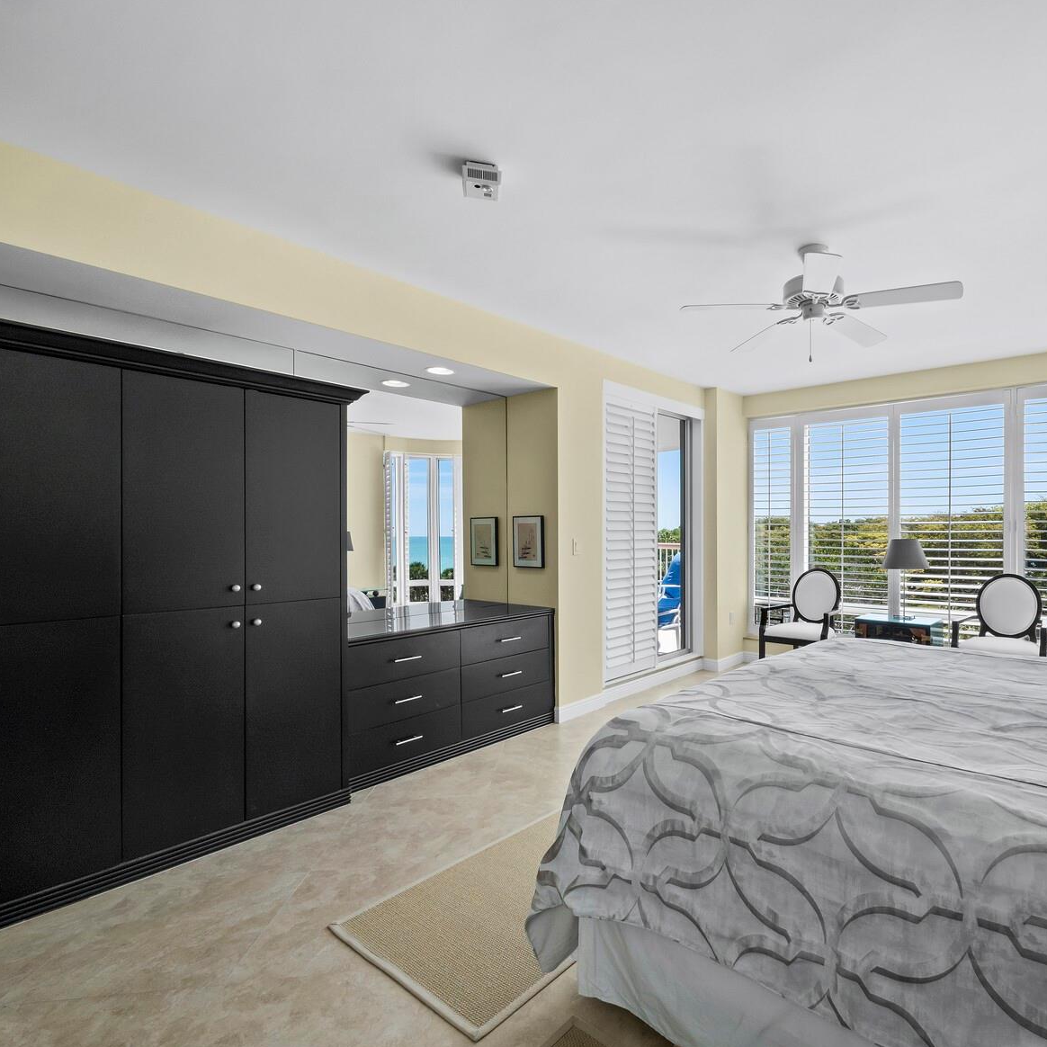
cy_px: 533
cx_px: 656
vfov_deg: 84.0
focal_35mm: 17
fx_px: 582
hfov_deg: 82.3
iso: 320
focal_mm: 7
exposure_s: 1/10
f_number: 13
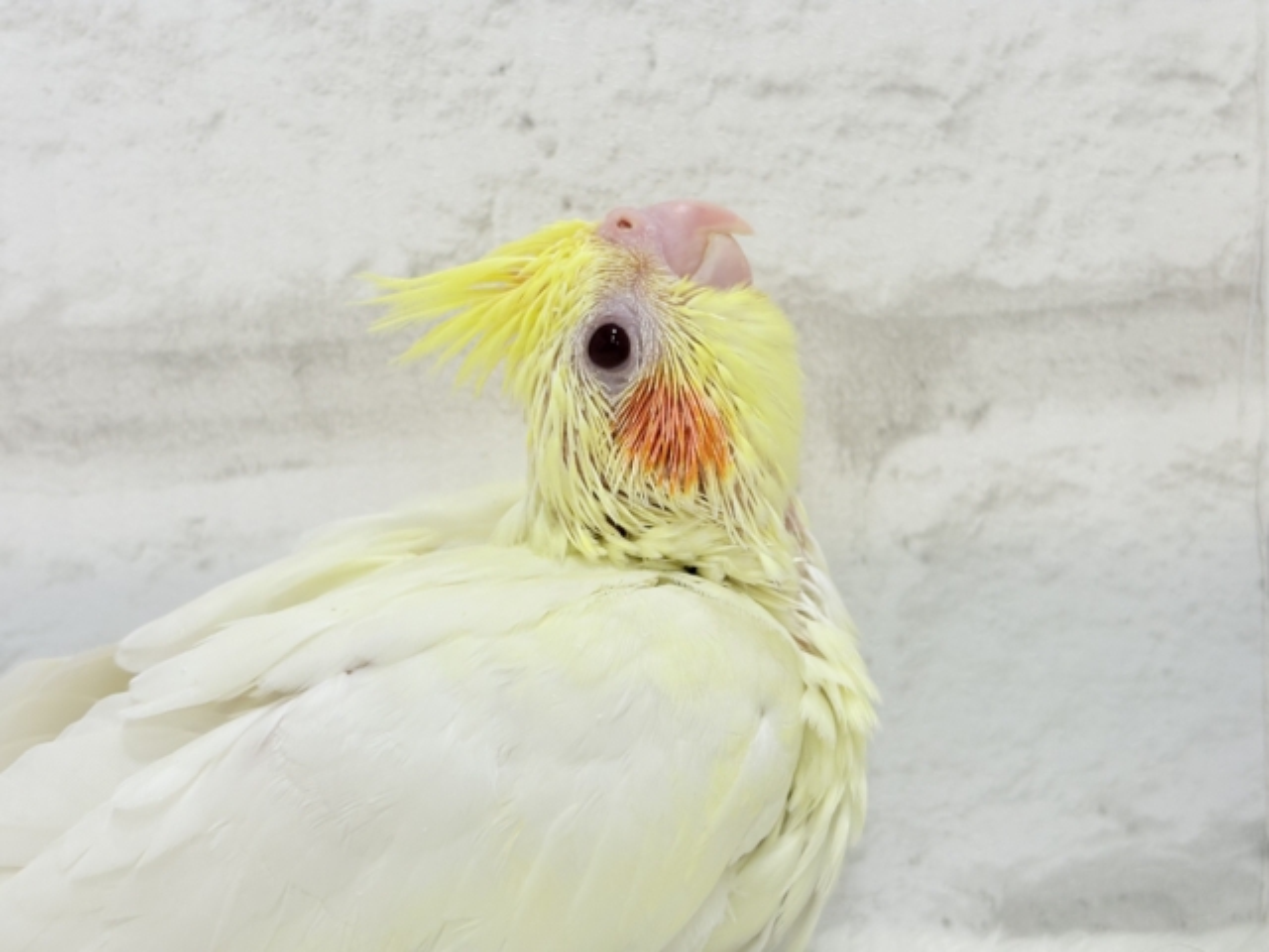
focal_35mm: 52
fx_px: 1906
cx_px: 634
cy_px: 476
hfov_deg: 36.8
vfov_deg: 28.0
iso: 40
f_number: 1.6
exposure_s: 1/50
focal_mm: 5.96
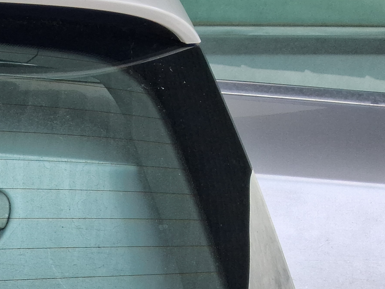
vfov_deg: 11.3
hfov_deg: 13.4
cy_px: 488
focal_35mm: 124
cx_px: -408
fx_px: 1379
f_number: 1.8
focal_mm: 4
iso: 25
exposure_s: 1/273
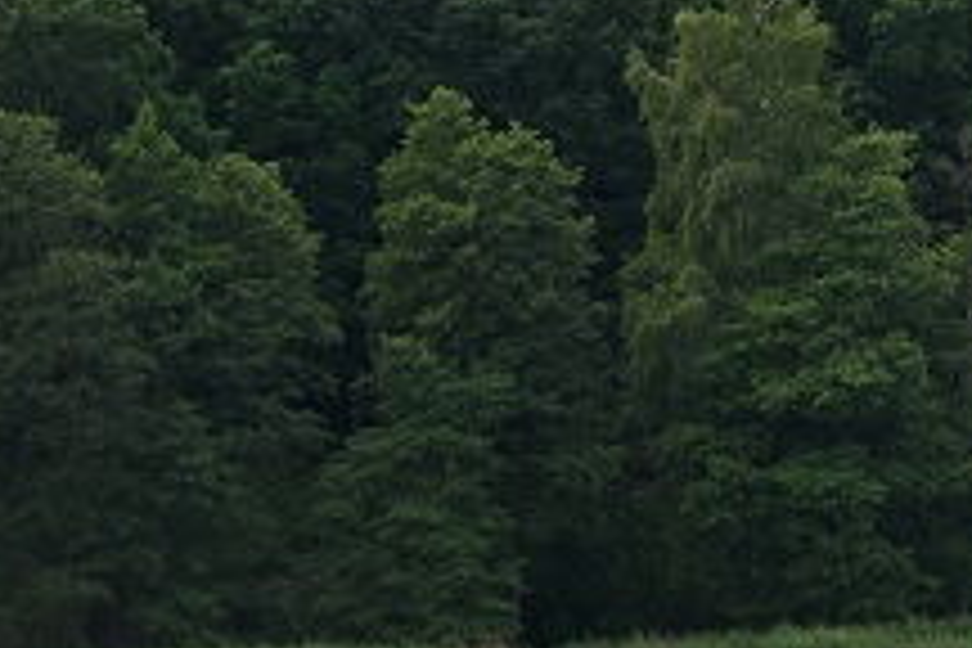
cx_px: 2025
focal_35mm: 485
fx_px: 13094
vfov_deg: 2.8
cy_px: -648
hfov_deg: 4.2
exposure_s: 1/500
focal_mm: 110
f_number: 5.6
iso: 110
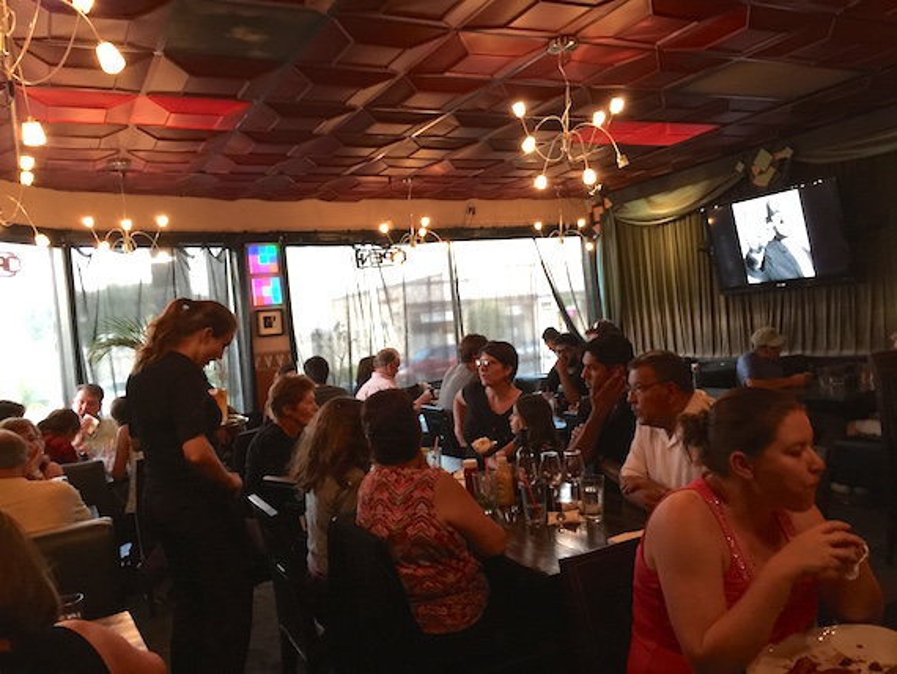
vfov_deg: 48.3
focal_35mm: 29
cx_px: 448
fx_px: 752
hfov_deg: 61.6
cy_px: 337
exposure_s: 1/15
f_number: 2.2
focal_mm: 4.15
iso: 125
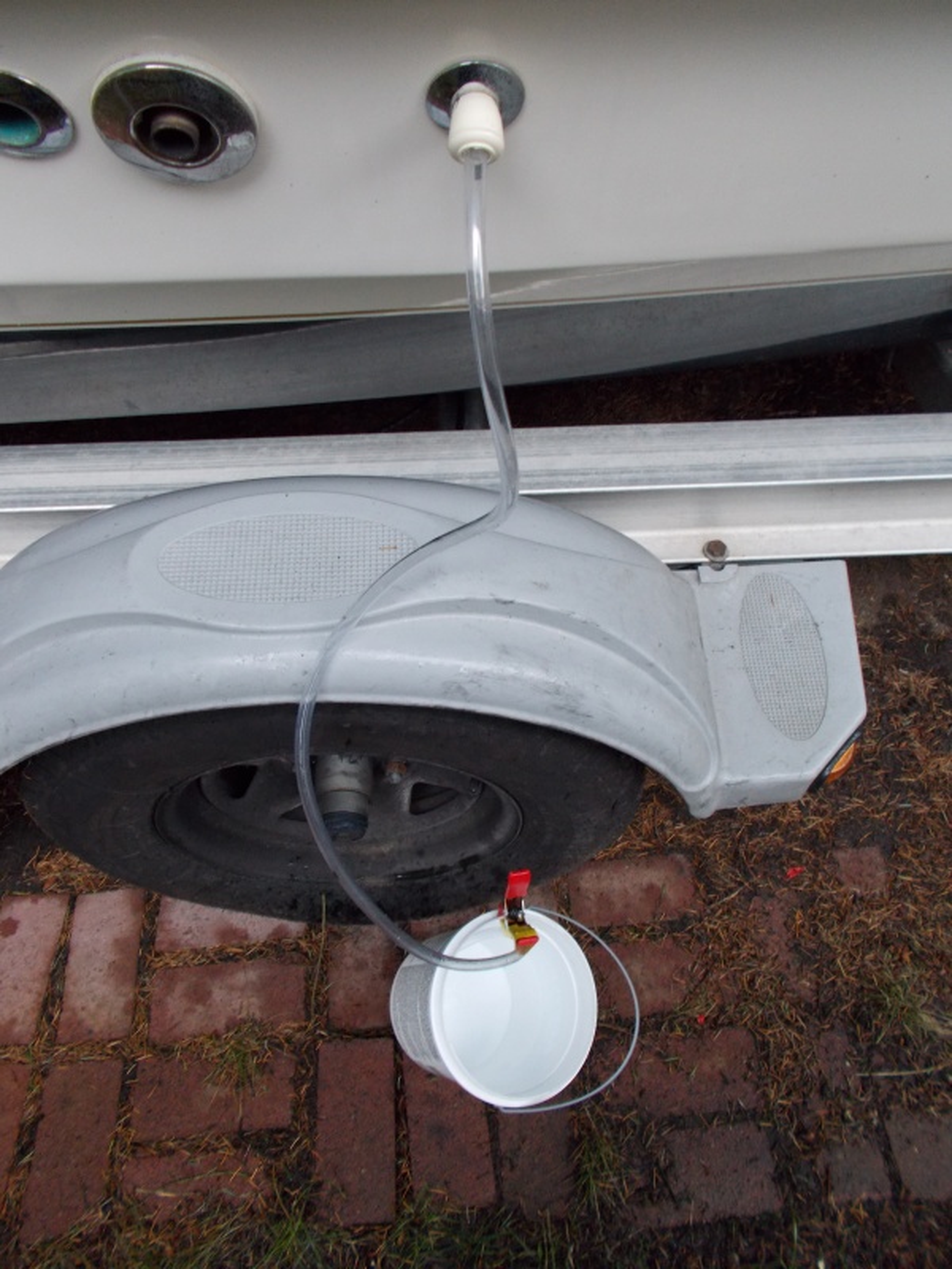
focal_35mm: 26
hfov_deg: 53.1
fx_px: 953
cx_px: 476
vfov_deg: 67.3
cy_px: 634
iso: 200
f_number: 3.2
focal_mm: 4.6
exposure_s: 1/25
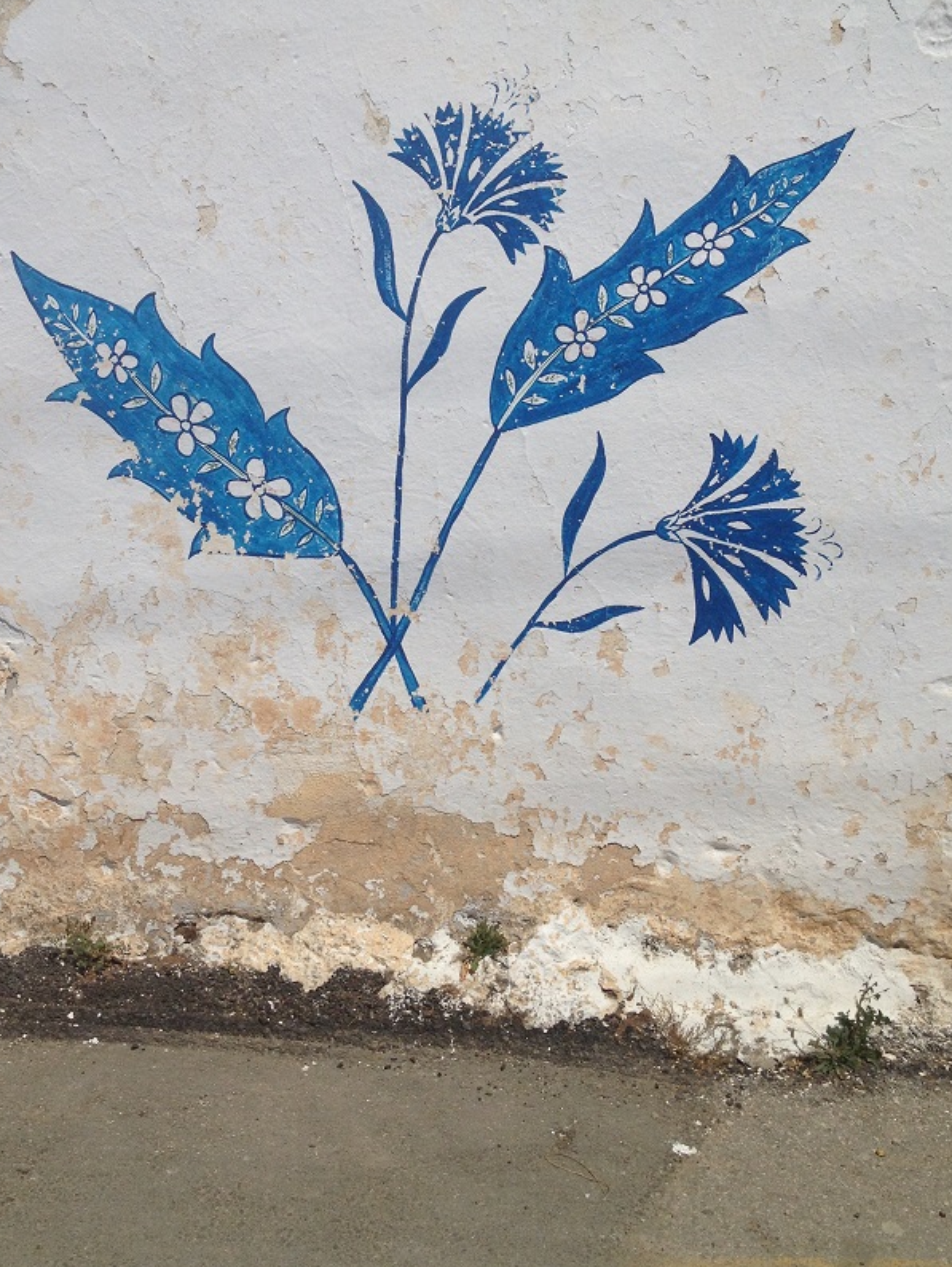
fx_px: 1612
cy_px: 505
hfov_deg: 32.9
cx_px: 419
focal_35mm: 44
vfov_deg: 42.7
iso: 50
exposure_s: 1/6944
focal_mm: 4.28
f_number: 2.4
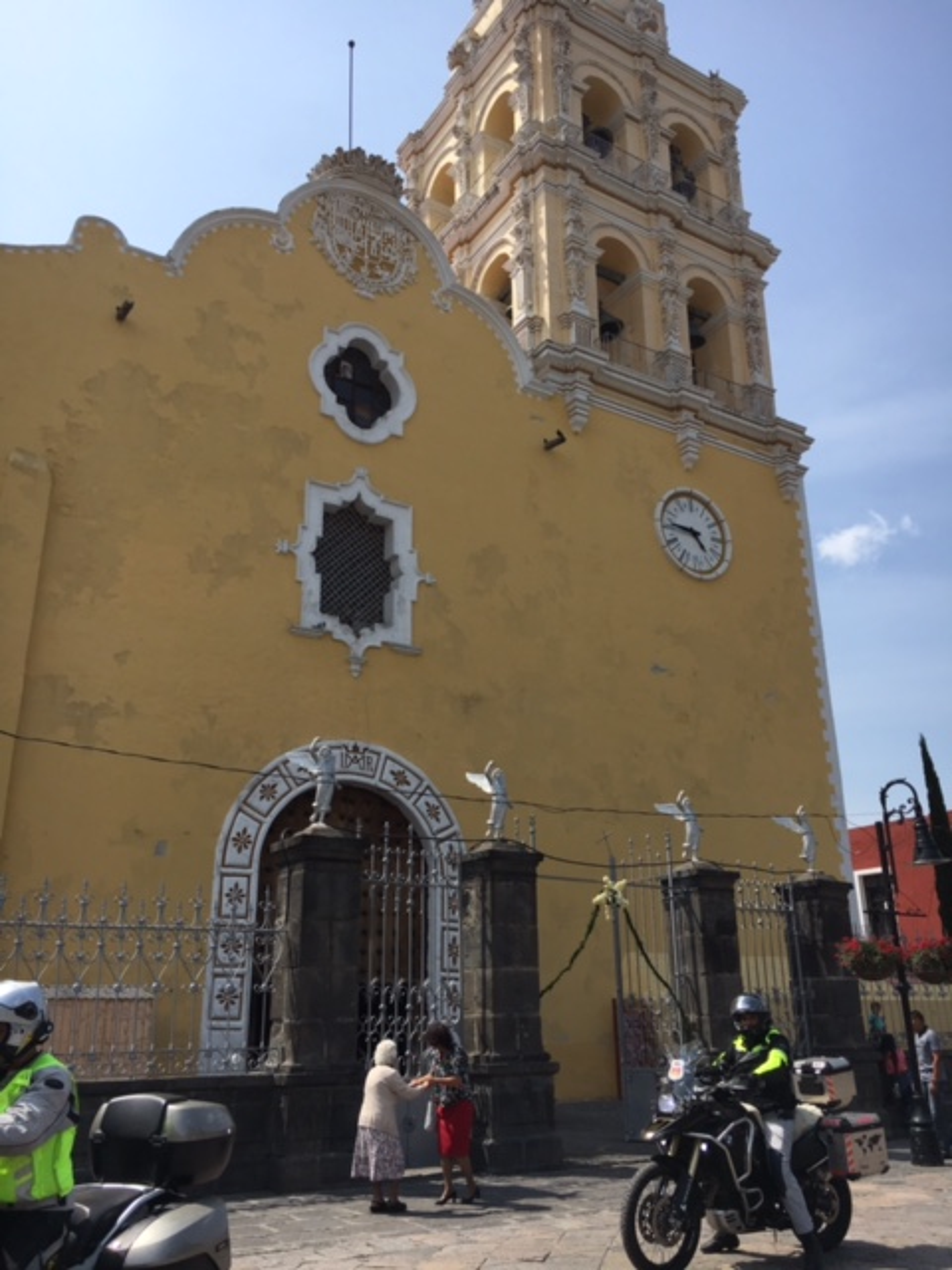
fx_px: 1063
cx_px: 476
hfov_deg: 48.2
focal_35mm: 29
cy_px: 635
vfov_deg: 61.7
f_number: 2.2
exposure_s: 1/2024
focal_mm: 4.15
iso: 25
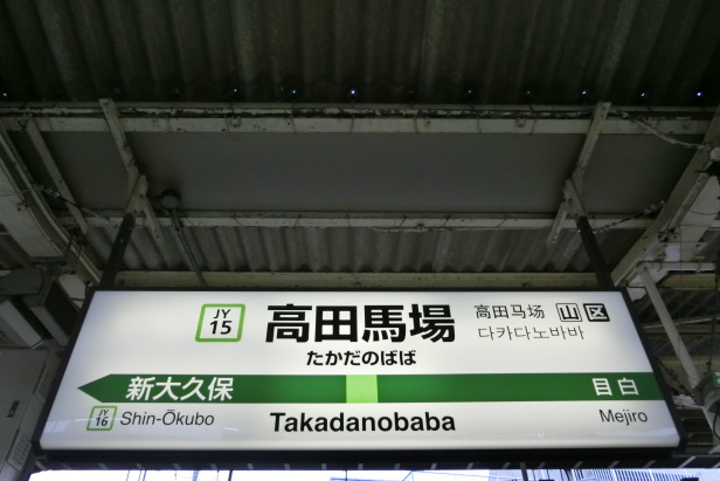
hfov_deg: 67.4
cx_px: 353
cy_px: 240
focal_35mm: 27
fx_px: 540
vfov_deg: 48.0
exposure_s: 1/125
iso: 125
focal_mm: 4.5
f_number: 3.5
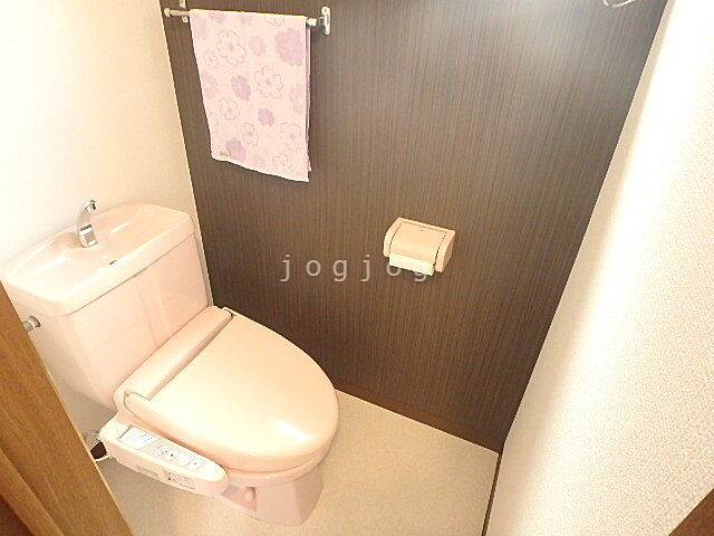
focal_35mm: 21
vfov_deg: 63.4
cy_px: 268
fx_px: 433
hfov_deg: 79.0
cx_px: 357
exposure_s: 1/13
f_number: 3.5
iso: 800
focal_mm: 3.7
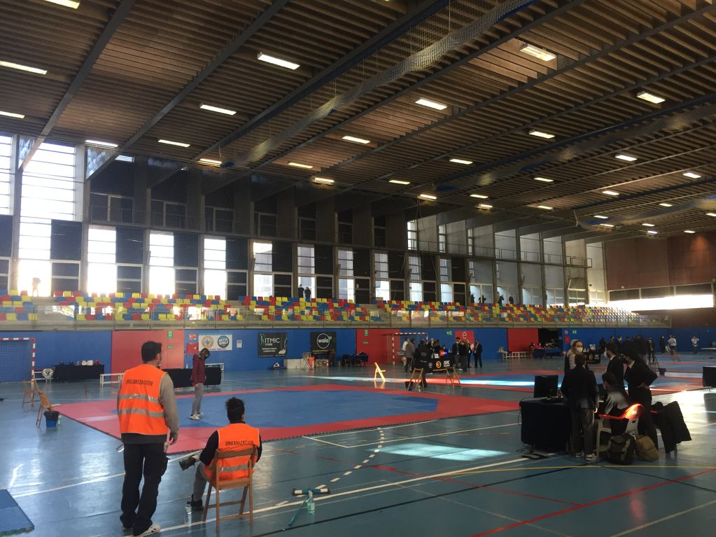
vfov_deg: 48.2
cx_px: 358
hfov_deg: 61.7
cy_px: 268
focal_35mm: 29
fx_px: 600
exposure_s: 1/33
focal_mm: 4.15
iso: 40
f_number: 2.2
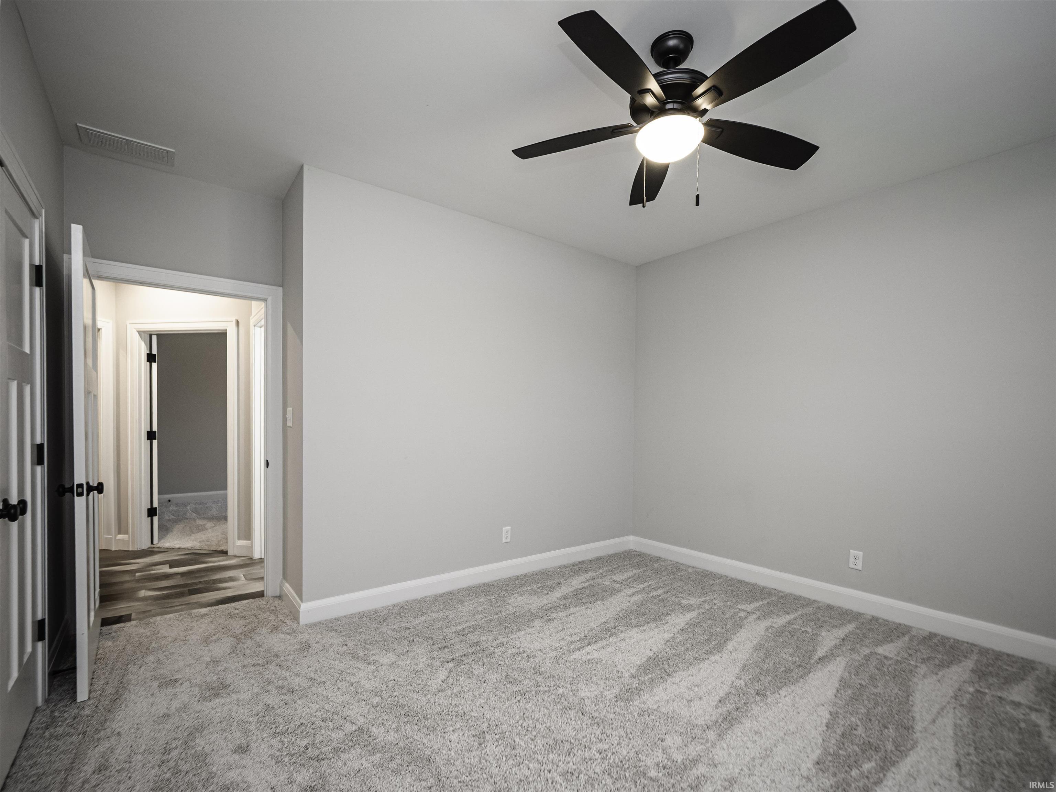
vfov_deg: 85.7
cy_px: 396
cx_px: 528
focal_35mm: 14
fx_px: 427
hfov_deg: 102.1
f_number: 2.8
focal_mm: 7
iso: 200
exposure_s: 1/15
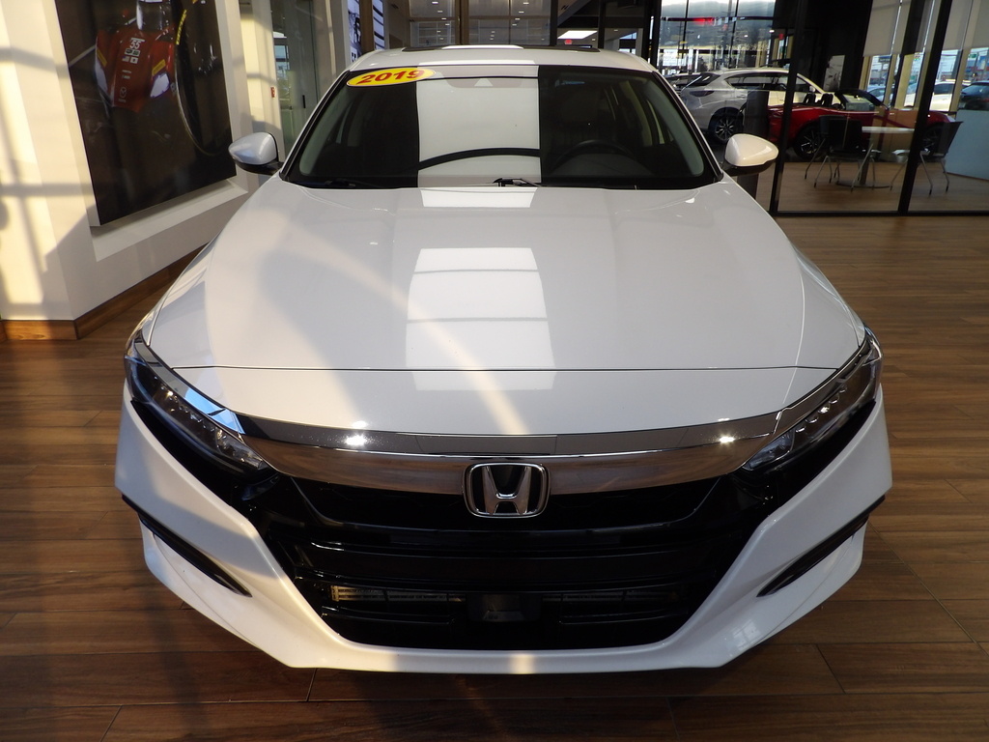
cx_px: 494
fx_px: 686
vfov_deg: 56.8
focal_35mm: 24
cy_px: 371
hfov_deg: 71.6
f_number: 3.2
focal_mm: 4.3
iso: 100
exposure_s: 1/72
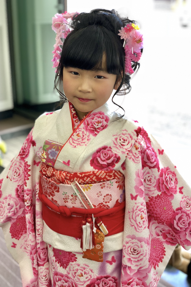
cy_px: 145
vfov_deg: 36.2
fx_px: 438
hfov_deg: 24.6
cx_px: 97
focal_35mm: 55
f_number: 2.4
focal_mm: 6
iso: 125
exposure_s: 1/120
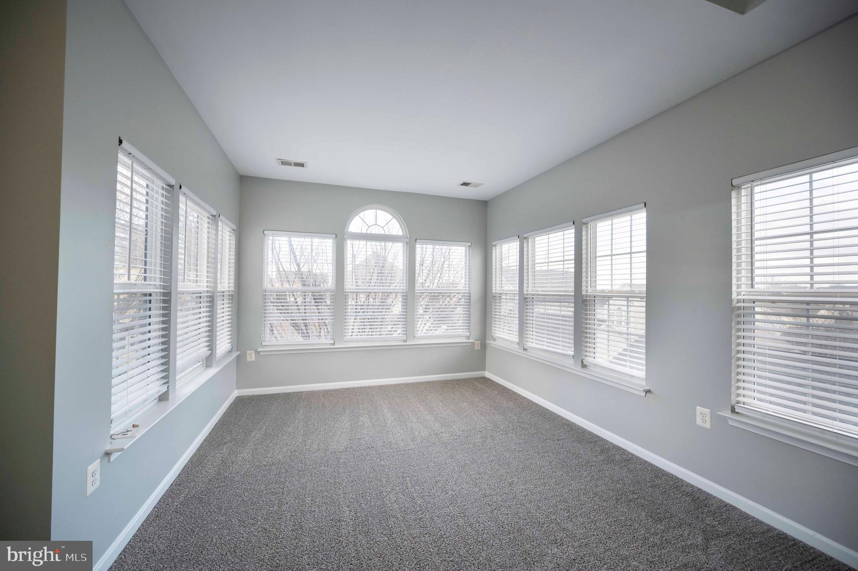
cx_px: 429
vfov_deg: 81.1
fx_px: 333
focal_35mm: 14
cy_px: 286
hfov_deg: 104.3
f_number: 5
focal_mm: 14
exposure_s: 1/1000
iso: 1000
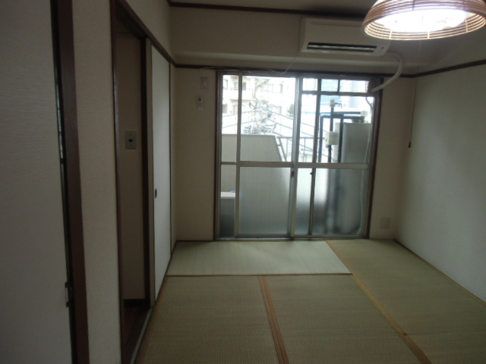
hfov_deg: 71.6
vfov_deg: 56.8
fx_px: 337
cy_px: 182
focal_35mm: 24
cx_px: 243
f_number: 3
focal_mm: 4.24
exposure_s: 1/100
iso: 200
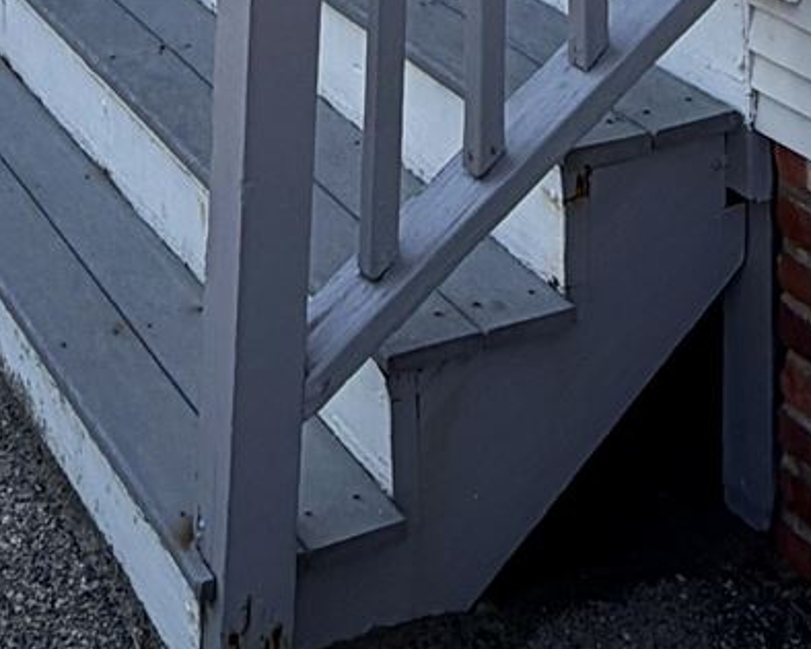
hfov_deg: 23.6
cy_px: -703
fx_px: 1920
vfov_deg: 15.0
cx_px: 181
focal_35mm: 80
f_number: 2.2
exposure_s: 1/770
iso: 20
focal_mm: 2.22
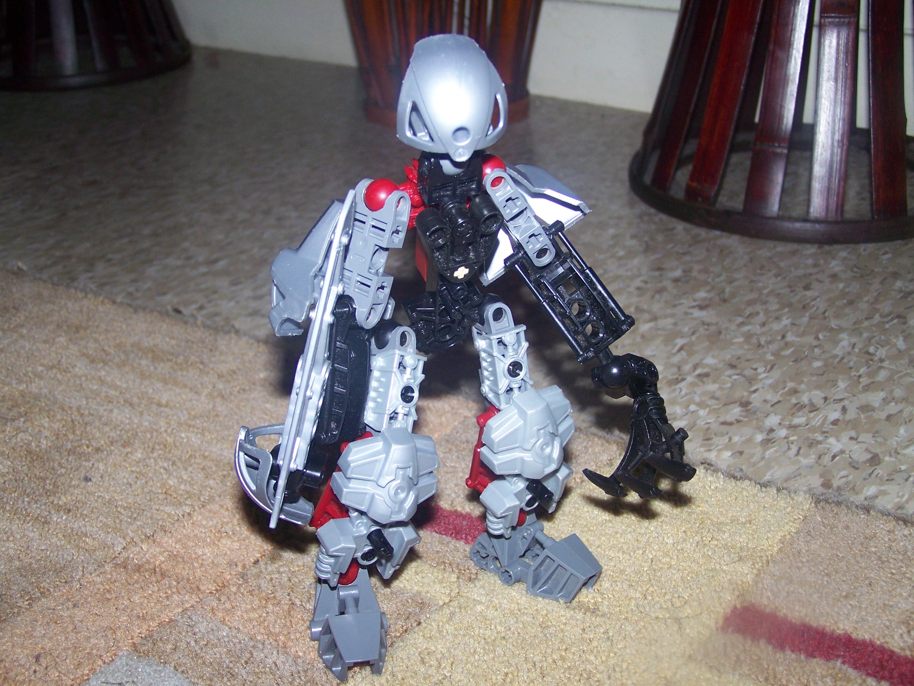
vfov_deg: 28.6
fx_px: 1347
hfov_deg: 37.5
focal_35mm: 51
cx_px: 457
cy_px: 343
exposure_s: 1/80
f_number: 3
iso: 80
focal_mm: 8.5
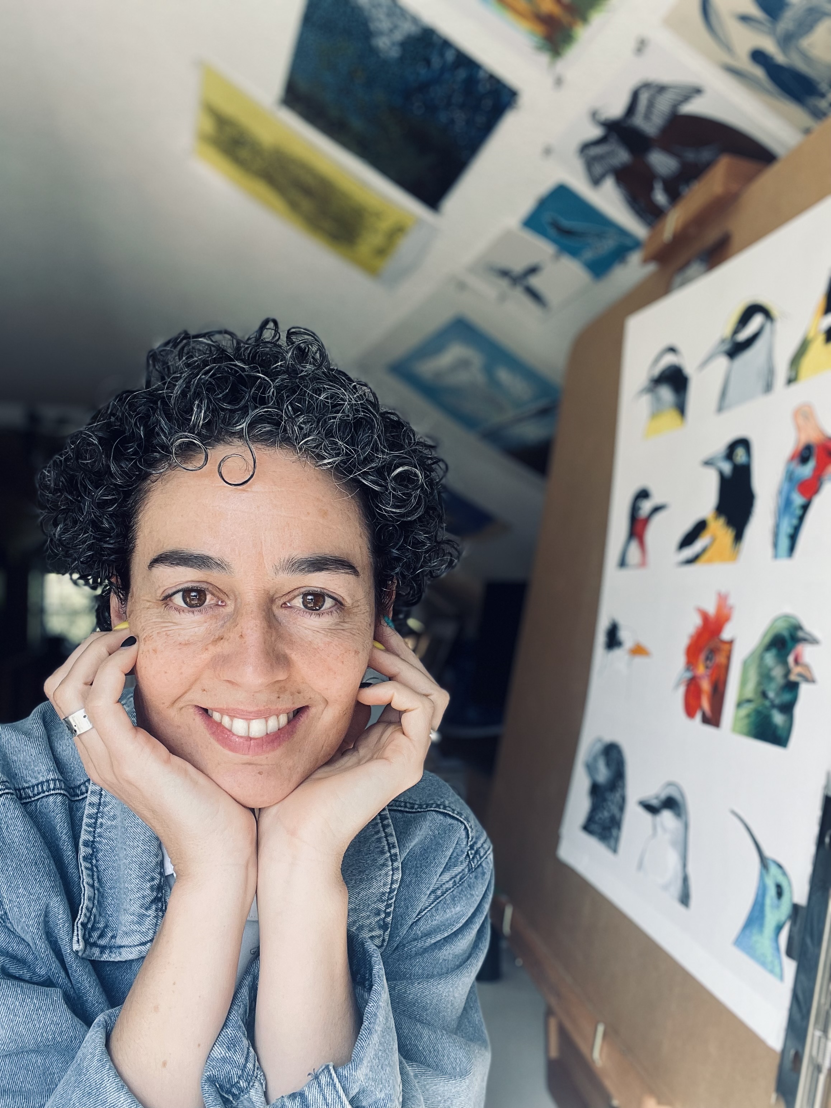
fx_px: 960
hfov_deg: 46.8
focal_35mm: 30
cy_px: 554
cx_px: 416
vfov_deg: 60.0
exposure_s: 1/121
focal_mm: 2.71
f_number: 2.2
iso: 50
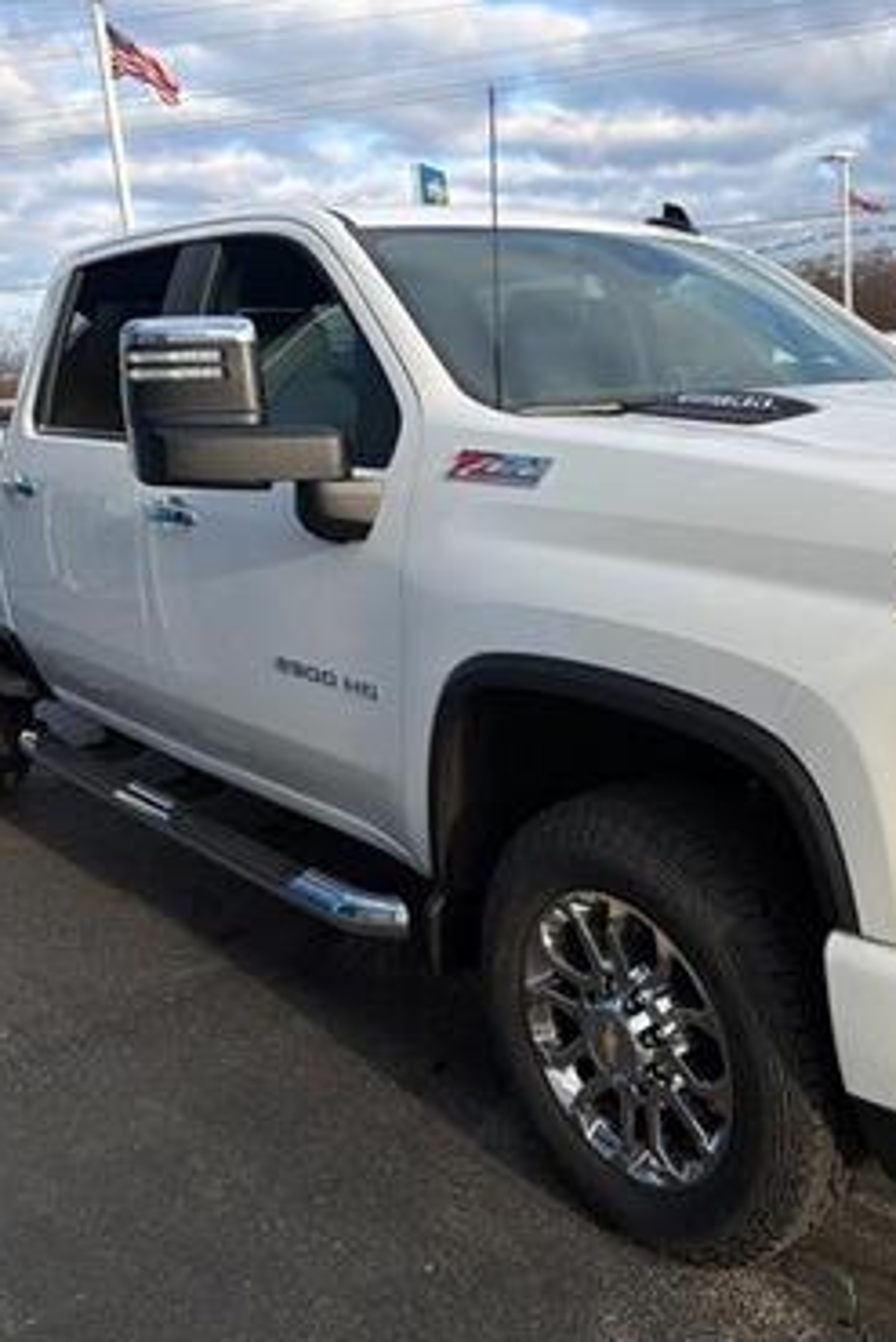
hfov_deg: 38.2
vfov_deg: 55.8
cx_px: 642
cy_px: 675
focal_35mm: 34
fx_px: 1268
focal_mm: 6.76
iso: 80
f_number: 1.78
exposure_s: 1/1901
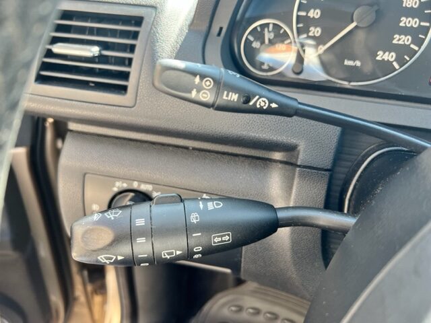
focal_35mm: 26
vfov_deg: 53.1
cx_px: 216
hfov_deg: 67.3
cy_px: 162
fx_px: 324
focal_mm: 5.7
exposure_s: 1/121
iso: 80
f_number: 1.5
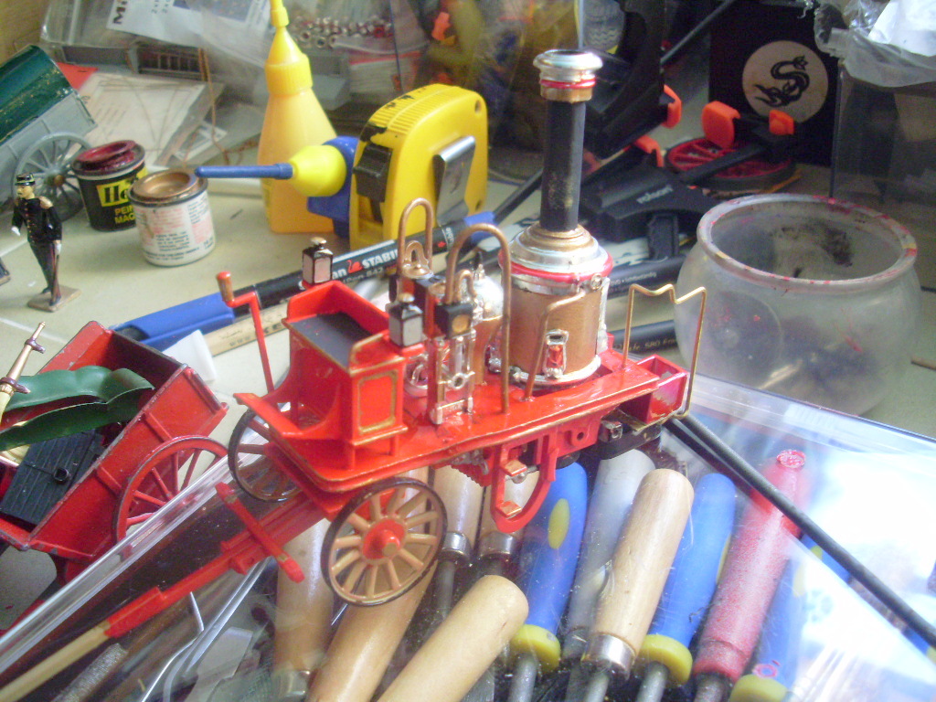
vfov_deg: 37.7
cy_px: 351
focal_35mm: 38
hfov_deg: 49.0
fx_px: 1028
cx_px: 468
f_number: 3
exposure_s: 1/10
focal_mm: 6.3
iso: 200
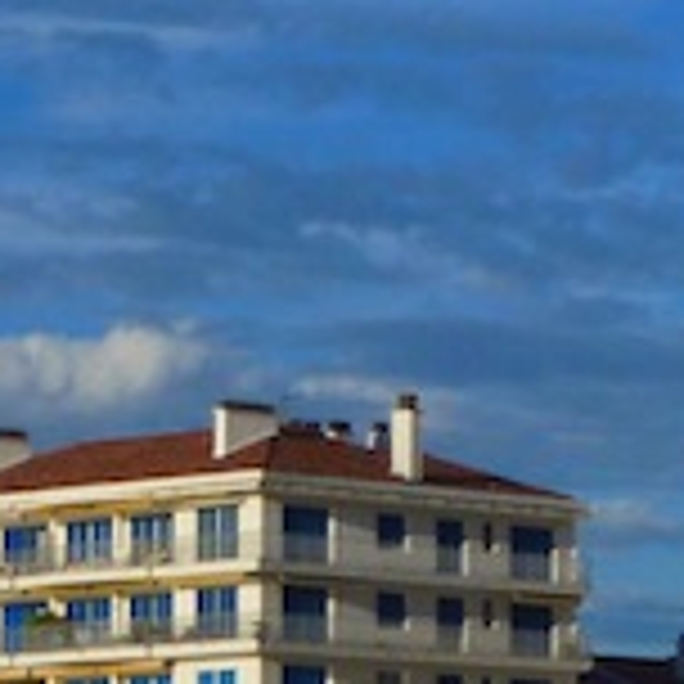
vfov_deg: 7.3
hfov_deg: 7.1
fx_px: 5321
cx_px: 1256
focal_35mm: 238
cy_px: 549
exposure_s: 1/1300
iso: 100
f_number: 4.1
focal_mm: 8.7
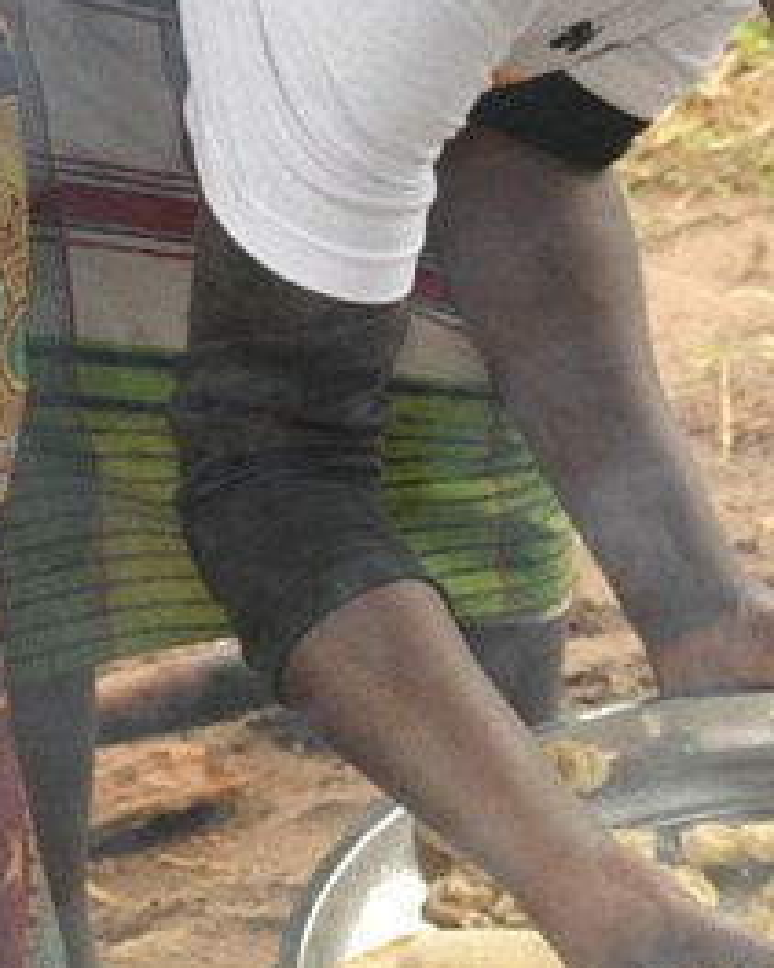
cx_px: 638
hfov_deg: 16.7
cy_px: 139
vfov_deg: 20.7
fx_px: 2607
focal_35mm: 91
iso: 500
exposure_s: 1/250
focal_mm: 32
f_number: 5
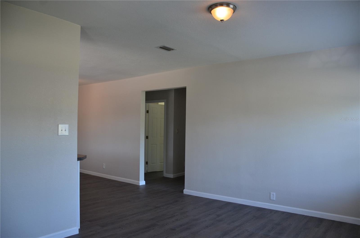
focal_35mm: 27
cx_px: 180
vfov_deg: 47.7
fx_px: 269
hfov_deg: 67.5
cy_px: 119
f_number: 4
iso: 450
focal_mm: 18
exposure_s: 1/60
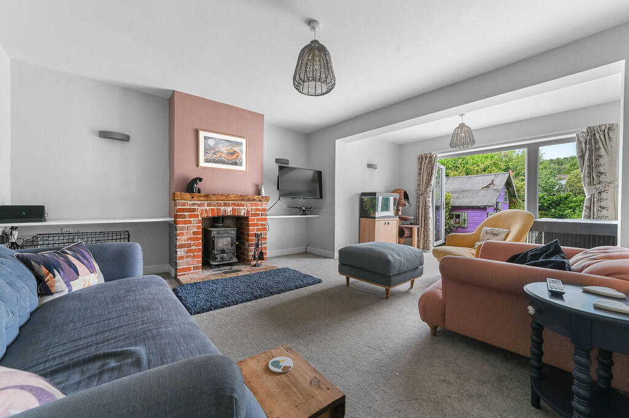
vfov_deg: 81.1
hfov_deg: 104.3
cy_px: 209
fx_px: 244
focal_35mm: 14
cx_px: 314
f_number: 8
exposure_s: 1/1.67
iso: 400
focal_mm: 14
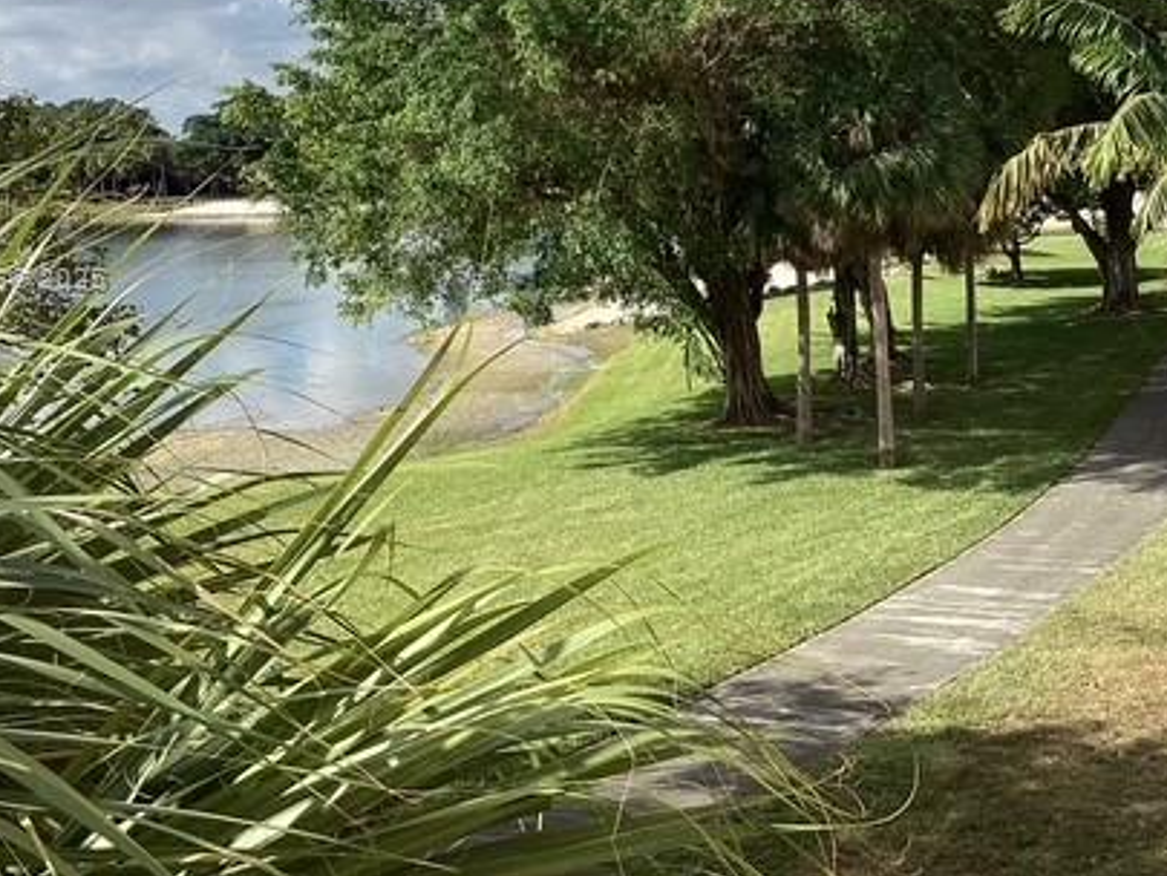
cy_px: 280
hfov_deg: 38.9
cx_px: 634
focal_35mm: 49
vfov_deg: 29.4
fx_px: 1652
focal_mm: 3.3
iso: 25
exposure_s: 1/1006
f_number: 2.4
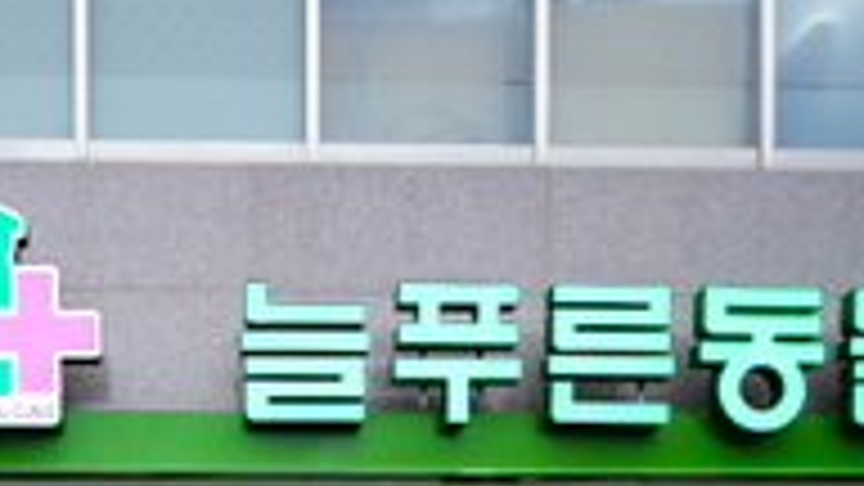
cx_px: 220
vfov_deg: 23.1
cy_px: 740
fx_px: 939
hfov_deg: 47.6
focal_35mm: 41
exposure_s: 1/30
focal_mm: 10
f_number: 4
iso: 100
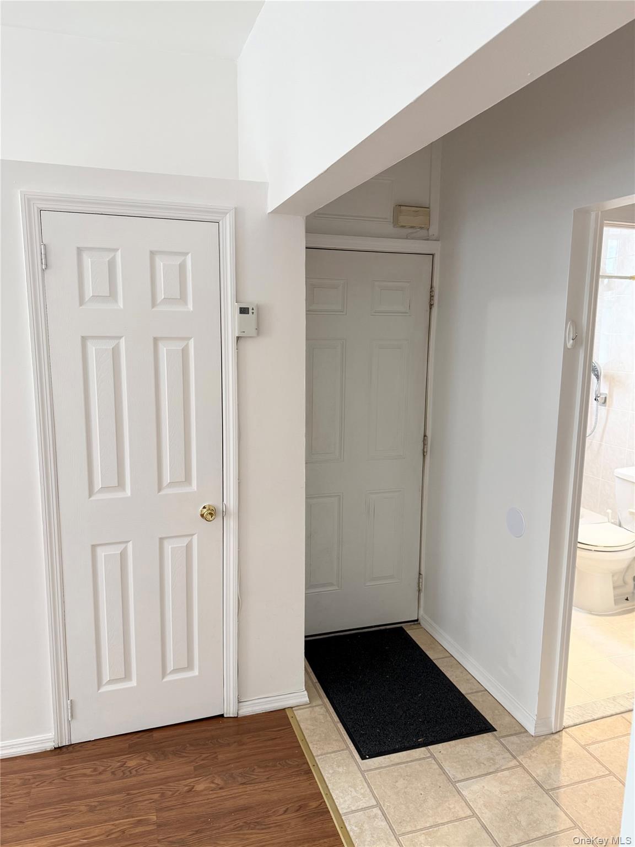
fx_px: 587
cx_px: 318
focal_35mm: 24
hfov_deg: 56.8
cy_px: 424
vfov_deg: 71.6
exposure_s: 1/120
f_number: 1.78
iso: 160
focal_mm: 6.76
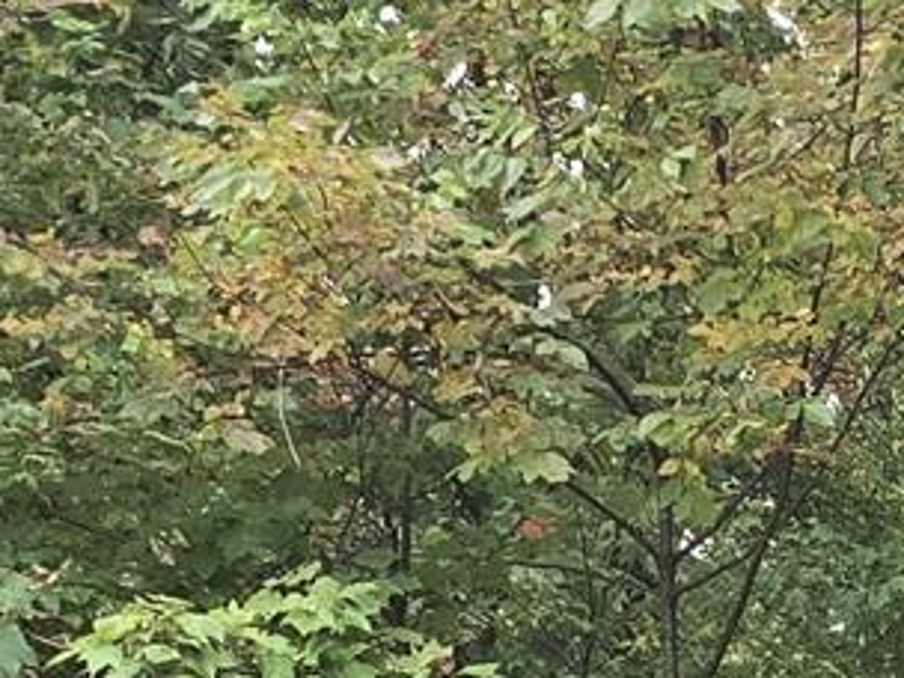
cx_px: 1493
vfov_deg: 8.4
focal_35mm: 155
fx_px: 4048
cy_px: 1829
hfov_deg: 12.0
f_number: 1.7
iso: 125
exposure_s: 1/180
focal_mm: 6.3
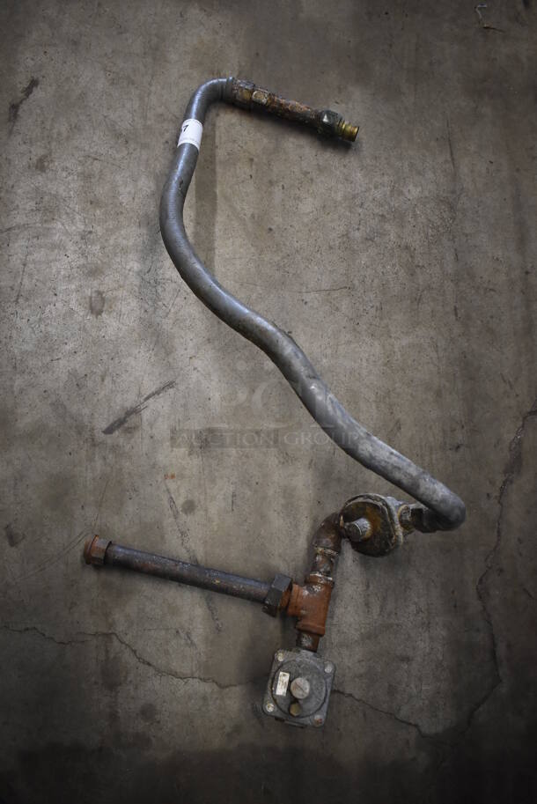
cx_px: 268
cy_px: 402
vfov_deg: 67.3
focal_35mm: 27
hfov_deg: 48.0
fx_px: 603
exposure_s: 1/125
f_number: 3.5
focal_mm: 18
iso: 1800
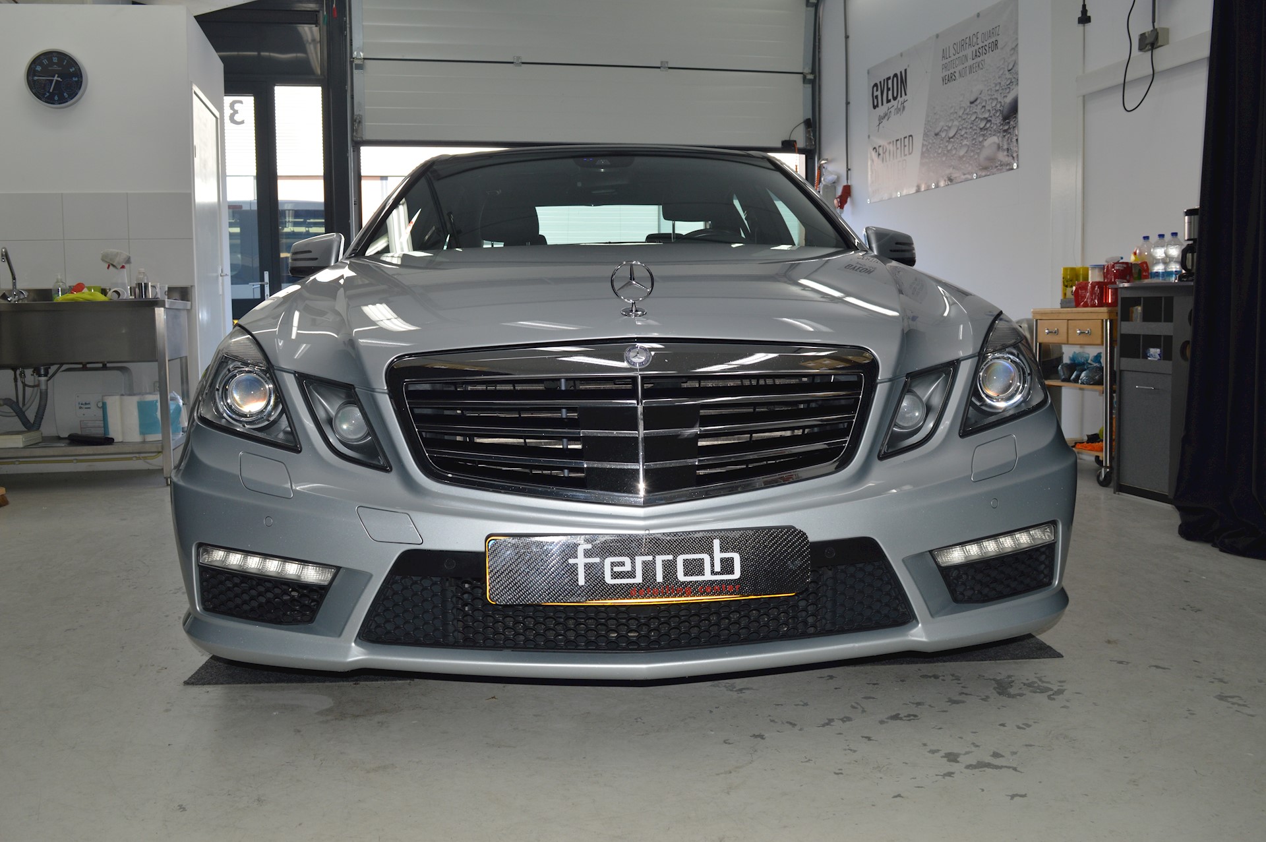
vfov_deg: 43.5
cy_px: 421
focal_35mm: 30
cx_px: 633
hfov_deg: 62.0
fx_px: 1054
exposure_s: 1/60
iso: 200
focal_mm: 20
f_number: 8
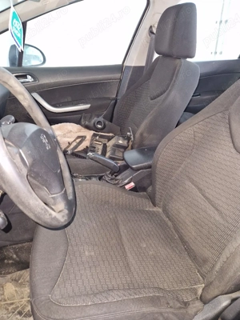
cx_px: 120
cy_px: 160
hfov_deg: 58.9
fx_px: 213
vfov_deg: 73.9
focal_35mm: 23
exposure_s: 1/33
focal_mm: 5.4
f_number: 1.8
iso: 640
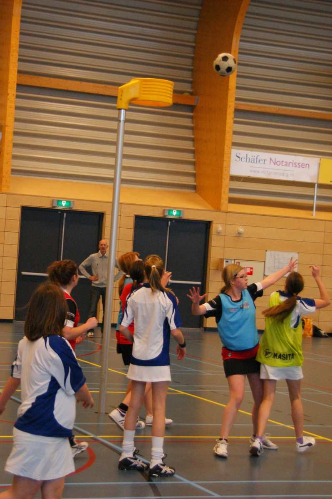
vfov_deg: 37.9
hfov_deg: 25.7
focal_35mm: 52
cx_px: 166
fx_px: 727
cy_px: 250
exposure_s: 1/125
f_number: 4.5
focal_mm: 35
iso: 800
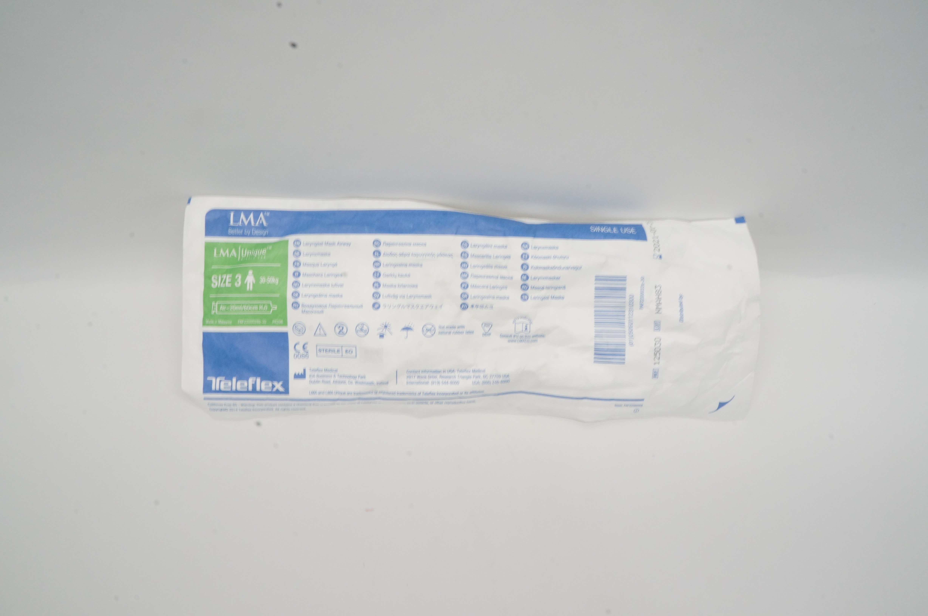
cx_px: 464
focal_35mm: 30
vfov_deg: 43.5
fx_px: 772
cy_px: 308
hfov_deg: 62.0
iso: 800
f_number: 22
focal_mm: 20
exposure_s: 1/8
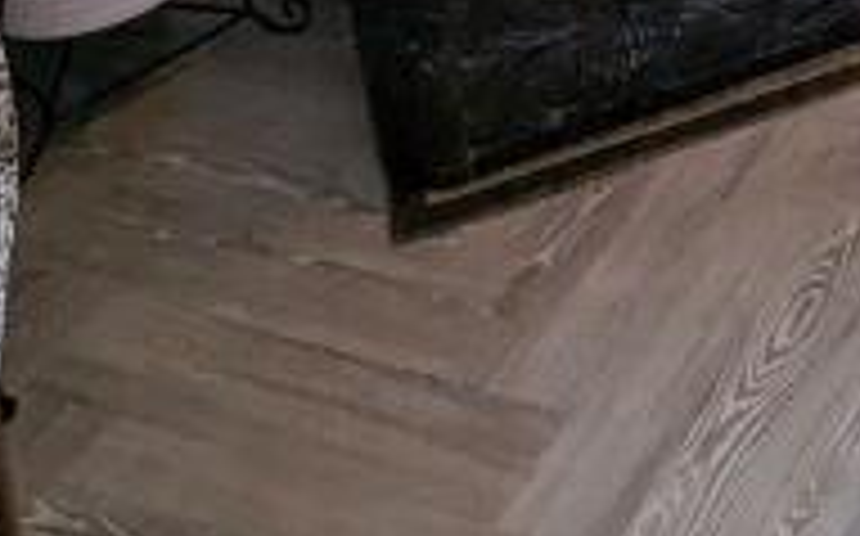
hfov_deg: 23.4
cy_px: -881
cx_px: 1225
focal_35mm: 74
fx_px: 1733
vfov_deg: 12.3
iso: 66
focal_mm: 1.95
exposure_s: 1/77.9
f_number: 2.2
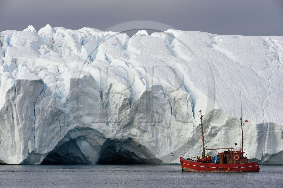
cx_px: 142
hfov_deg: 7.9
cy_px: 94
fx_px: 2042
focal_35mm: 260
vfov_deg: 5.3
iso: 200
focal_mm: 260
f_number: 9
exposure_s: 1/400
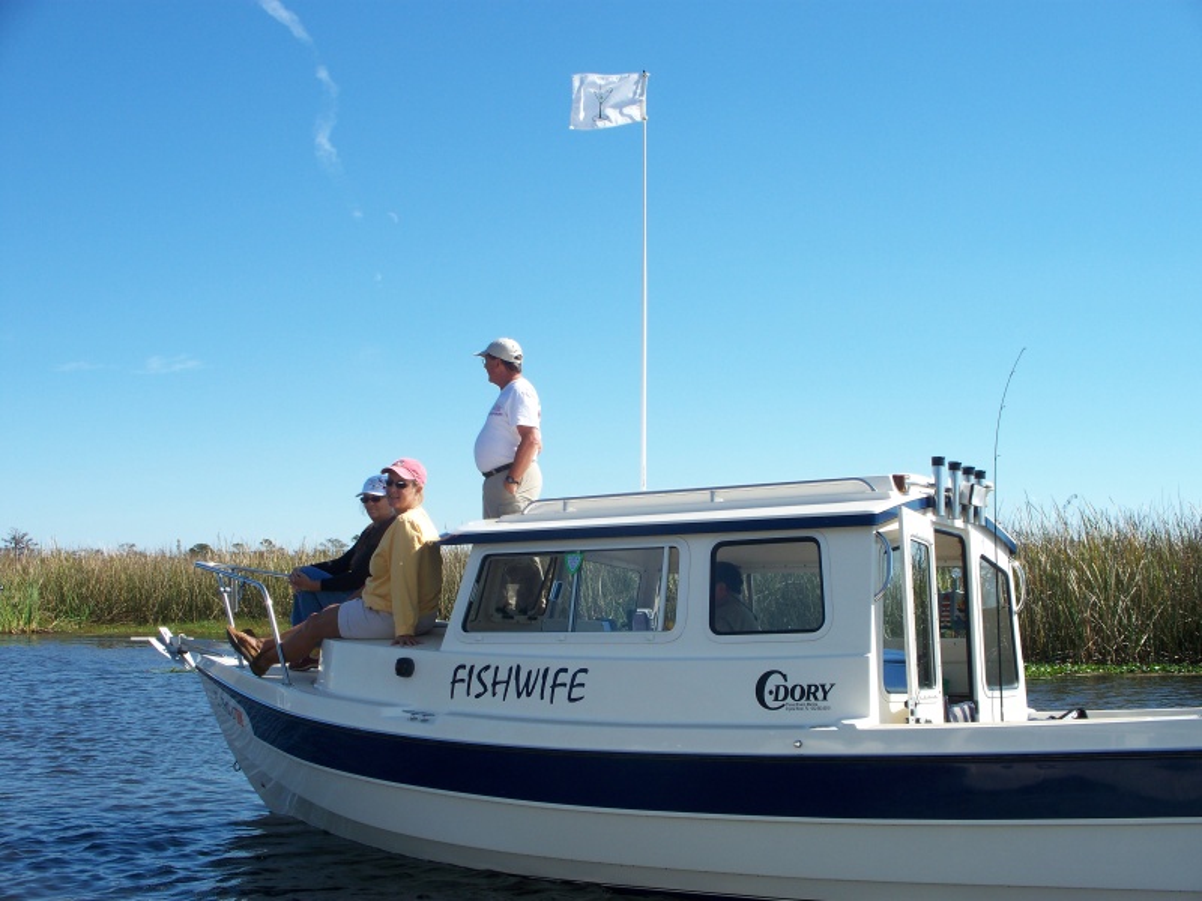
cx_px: 601
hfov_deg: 40.4
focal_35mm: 47
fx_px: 1632
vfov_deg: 30.9
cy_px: 450
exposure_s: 1/320
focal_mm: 9.86
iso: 64
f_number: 5
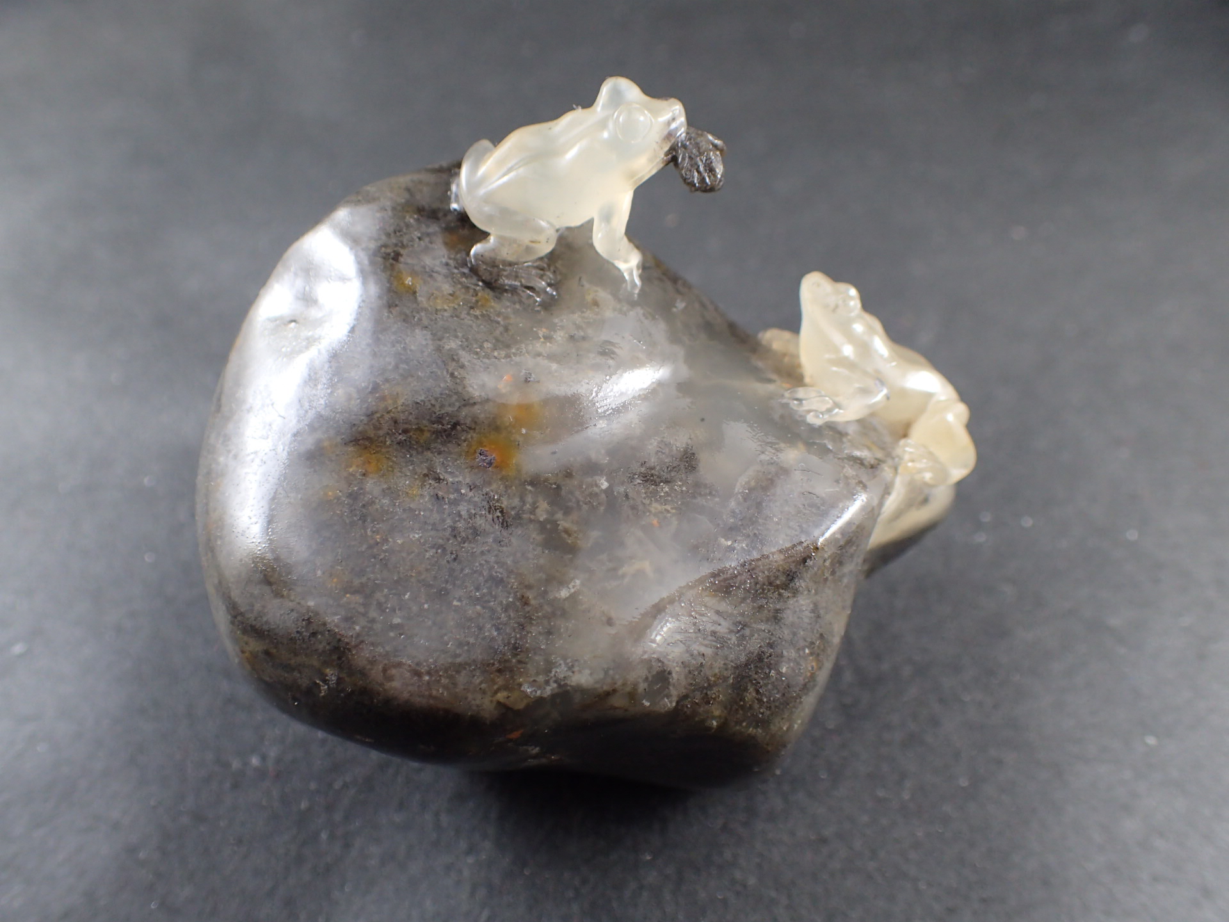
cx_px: 614
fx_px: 1065
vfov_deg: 46.8
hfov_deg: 60.0
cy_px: 461
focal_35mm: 30
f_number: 2.3
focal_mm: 5.5
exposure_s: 1/125
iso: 200
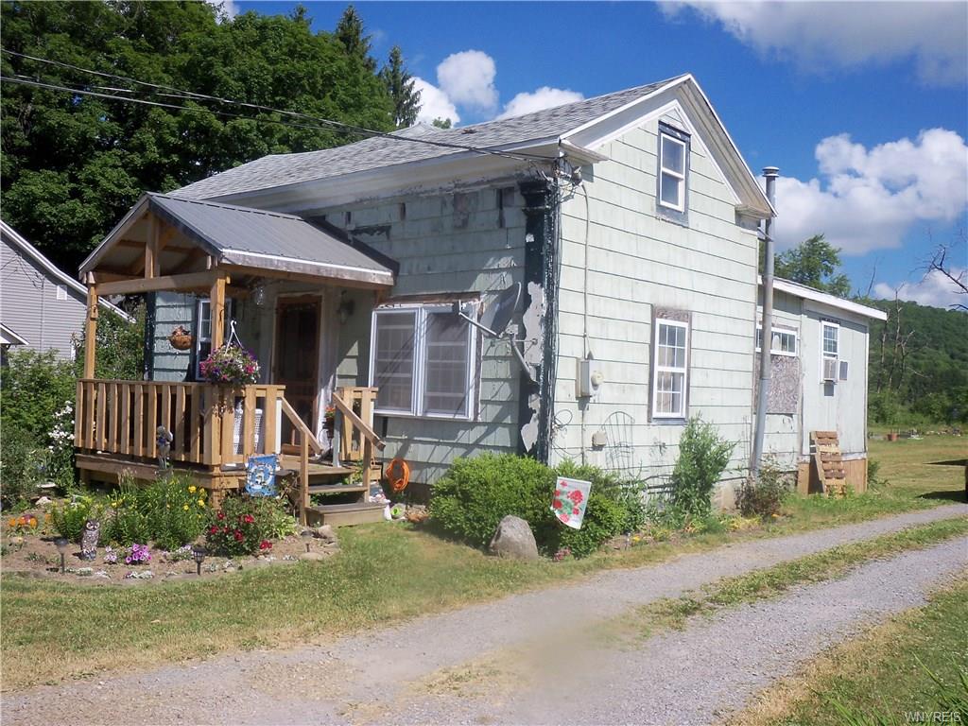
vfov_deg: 37.7
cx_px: 484
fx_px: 1063
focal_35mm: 38
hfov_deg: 49.0
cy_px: 363
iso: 100
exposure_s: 1/320
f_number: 5.6
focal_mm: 6.3
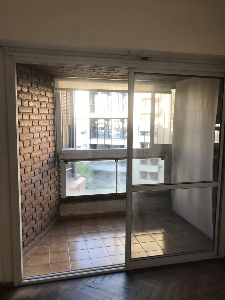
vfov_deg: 63.4
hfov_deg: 49.7
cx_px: 112
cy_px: 150
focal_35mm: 28
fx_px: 243
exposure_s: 1/50
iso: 25
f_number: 1.8
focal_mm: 3.99
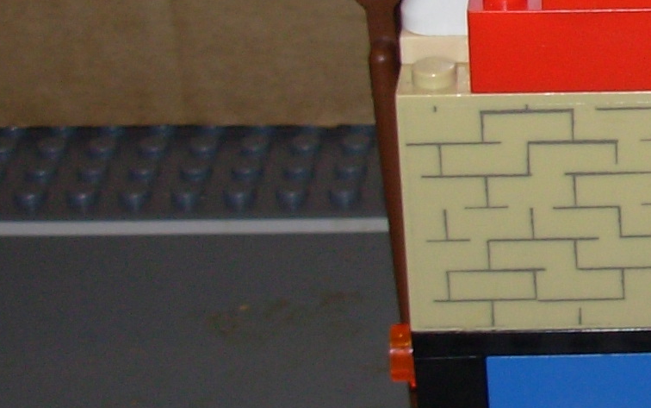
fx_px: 2662
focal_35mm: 150
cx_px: 1076
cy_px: 27
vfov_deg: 8.7
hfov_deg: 12.9
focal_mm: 6.3
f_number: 2.9
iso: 50
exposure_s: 1/32
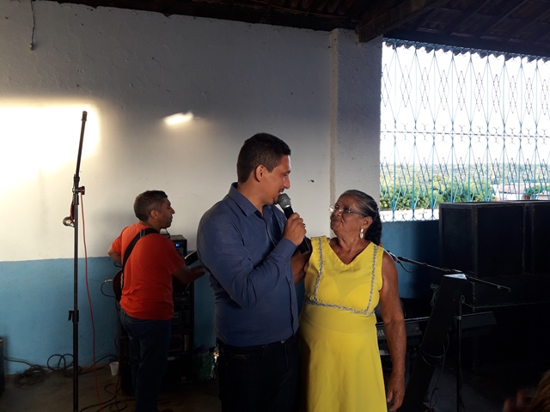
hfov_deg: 63.4
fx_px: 445
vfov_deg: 49.7
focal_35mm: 28
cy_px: 206
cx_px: 275
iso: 50
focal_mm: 3.7
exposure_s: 1/40
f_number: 1.9
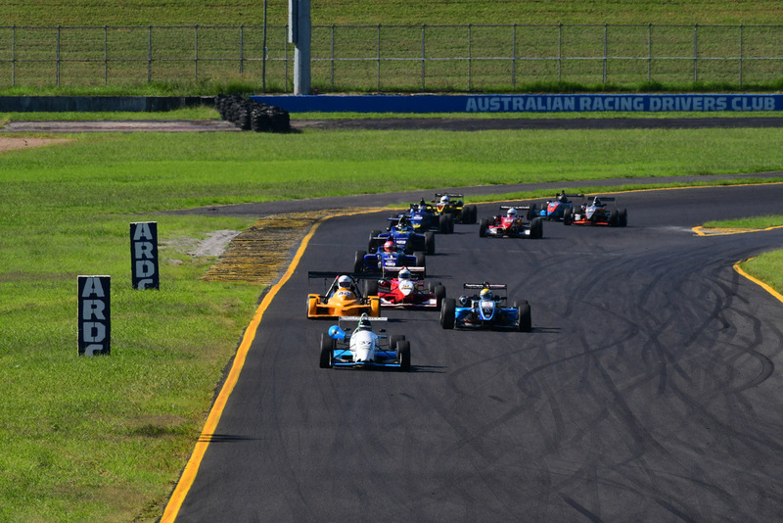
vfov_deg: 2.4
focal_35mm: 585
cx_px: 392
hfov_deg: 3.5
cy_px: 262
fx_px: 12728
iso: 500
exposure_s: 1/640
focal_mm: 390
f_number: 13
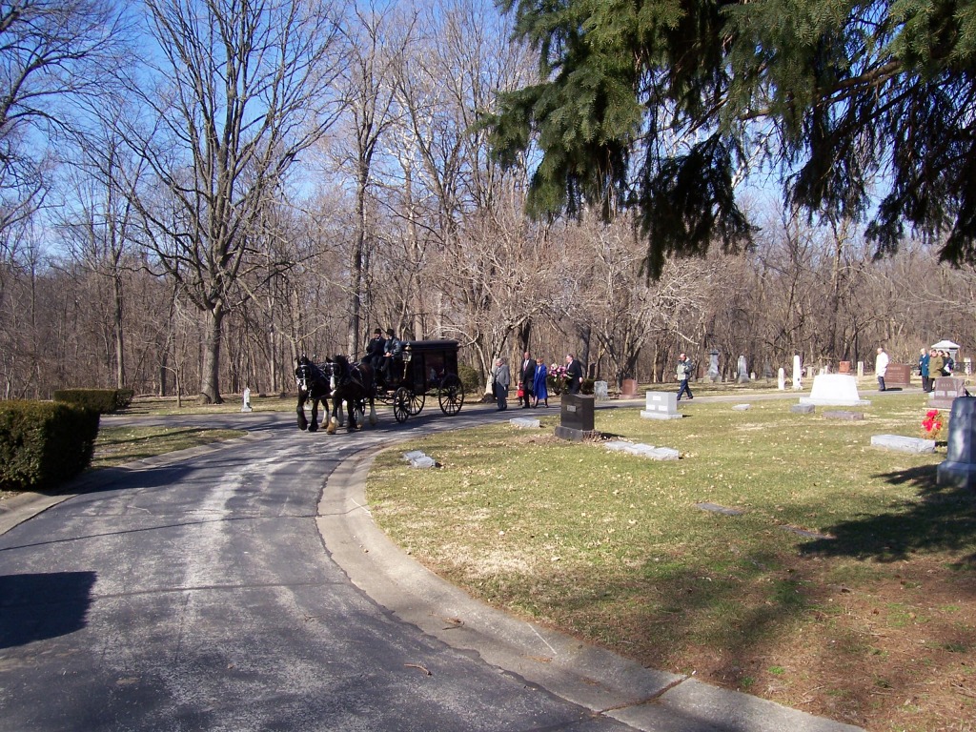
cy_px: 366
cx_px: 488
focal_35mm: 34
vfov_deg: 41.8
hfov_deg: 54.0
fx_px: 959
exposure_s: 1/250
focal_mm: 5.6
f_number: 5.6
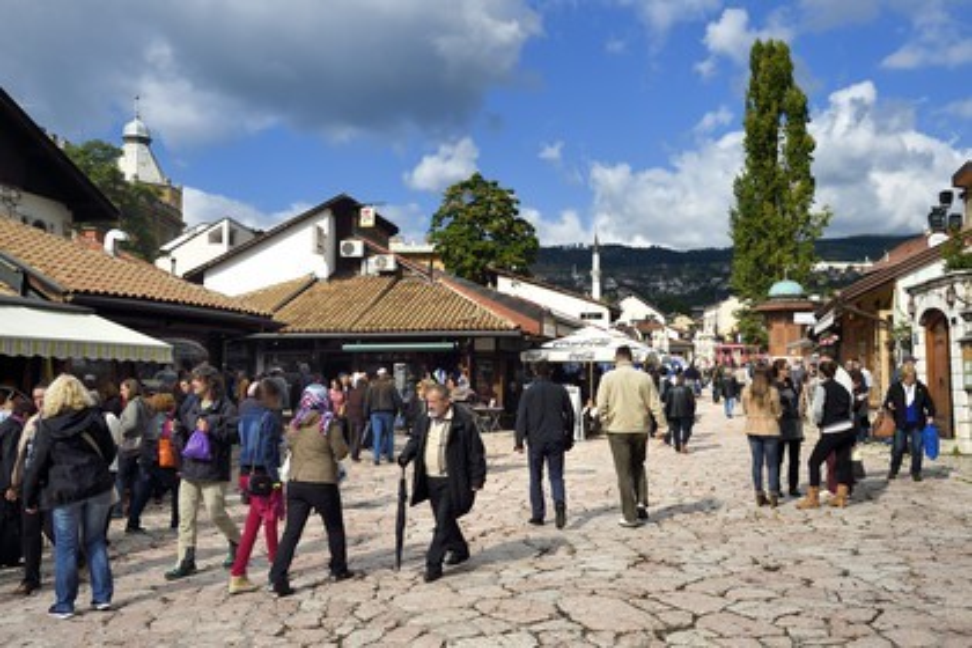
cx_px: 486
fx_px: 864
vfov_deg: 41.1
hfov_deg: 58.7
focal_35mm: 32
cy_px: 324
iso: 200
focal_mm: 32
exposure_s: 1/250
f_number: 11
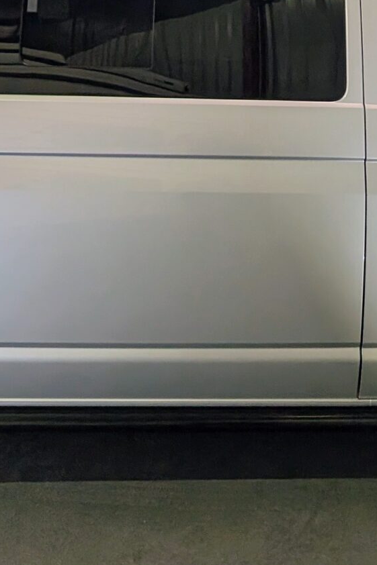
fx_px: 597
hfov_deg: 34.9
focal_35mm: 38
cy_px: 72
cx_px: 235
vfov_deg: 46.5
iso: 70
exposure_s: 1/82.7
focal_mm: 2.02
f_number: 1.7
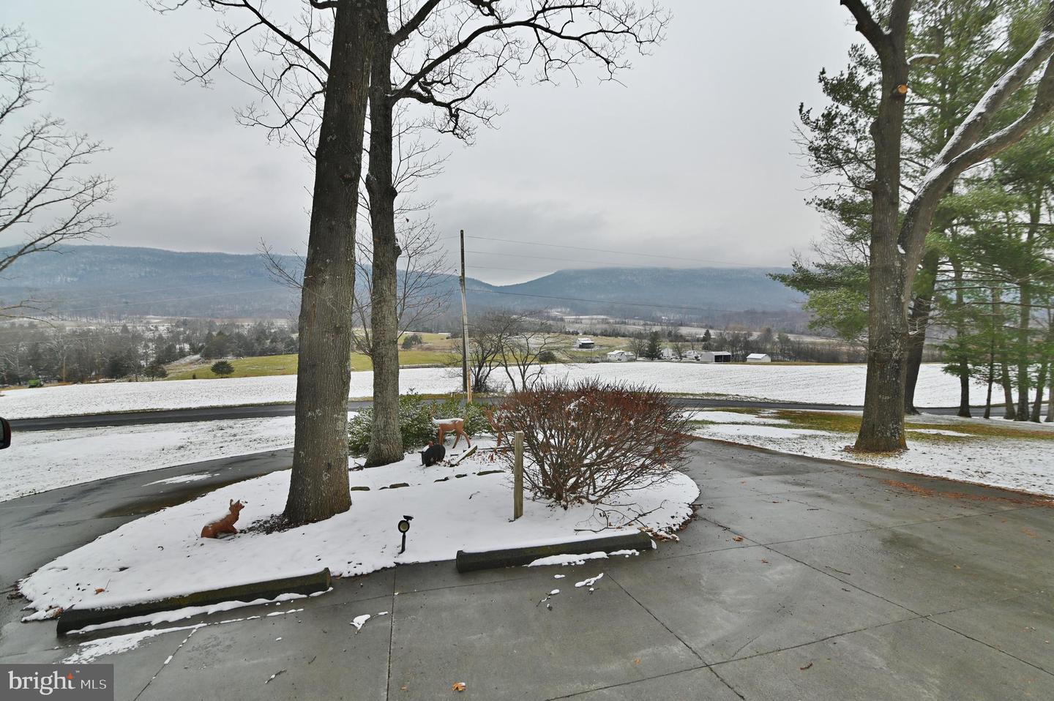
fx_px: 468
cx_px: 527
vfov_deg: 73.7
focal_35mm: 16
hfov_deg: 96.8
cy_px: 350
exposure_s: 1/250
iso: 160
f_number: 5.6
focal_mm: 16
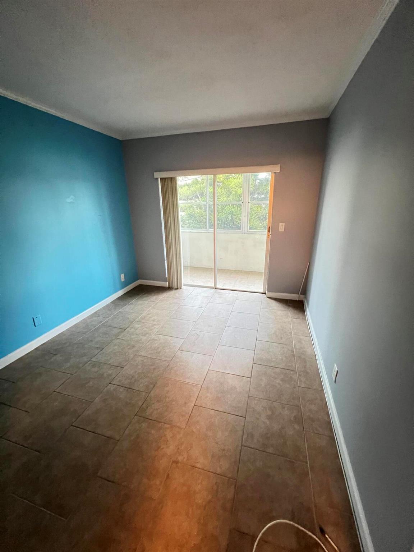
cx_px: 207
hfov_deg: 89.9
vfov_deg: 106.2
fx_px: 207
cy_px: 276
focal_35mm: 13
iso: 1000
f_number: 1.8
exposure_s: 1/30
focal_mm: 1.57
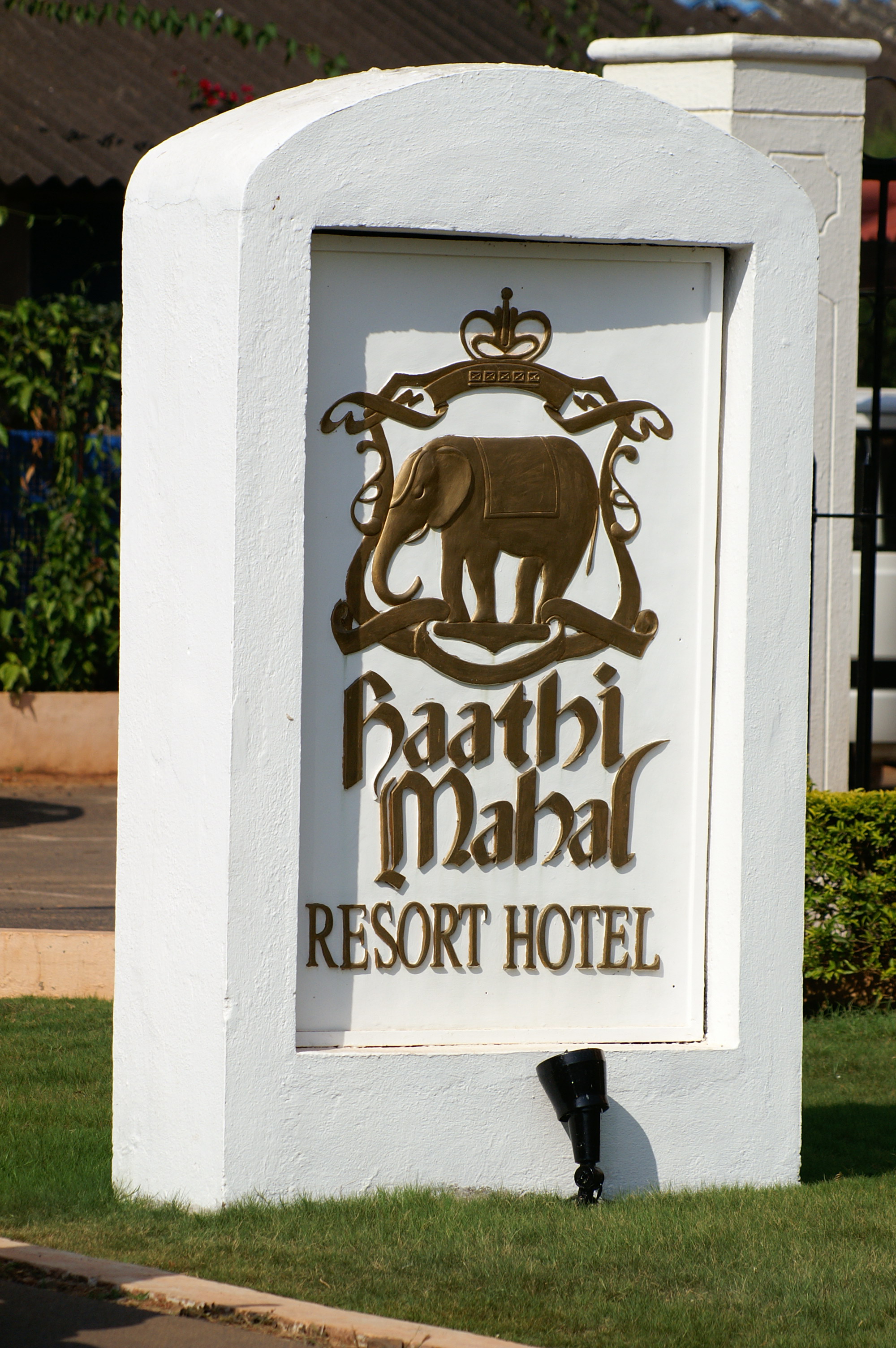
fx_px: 8976
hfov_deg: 5.7
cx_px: 448
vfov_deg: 8.6
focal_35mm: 240
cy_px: 674
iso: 200
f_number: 8
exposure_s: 1/1250
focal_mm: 160
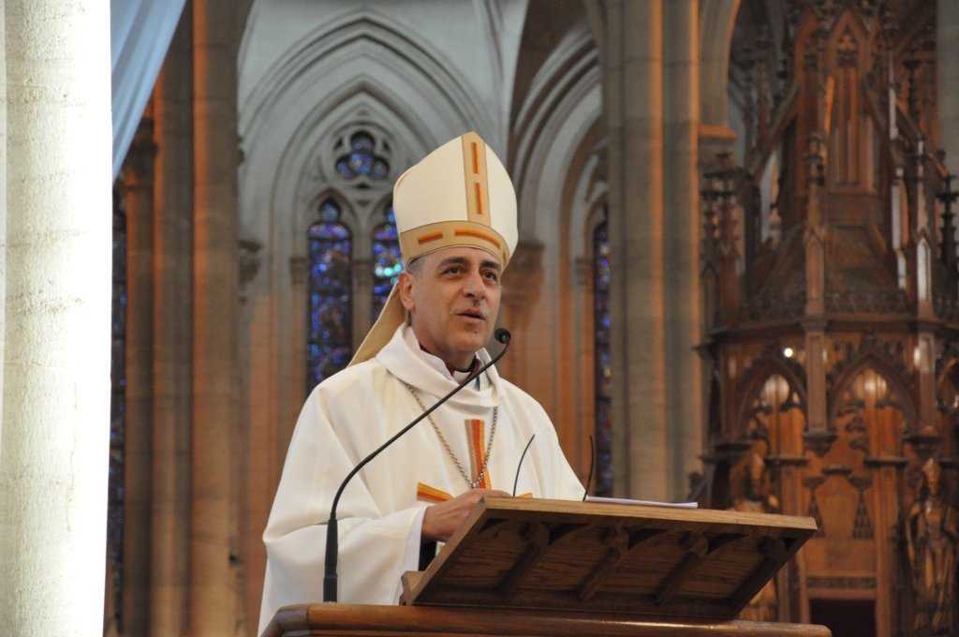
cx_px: 480
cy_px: 318
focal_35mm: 128
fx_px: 3392
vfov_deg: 10.7
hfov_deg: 16.1
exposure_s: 1/60
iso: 3200
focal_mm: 85
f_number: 5.6
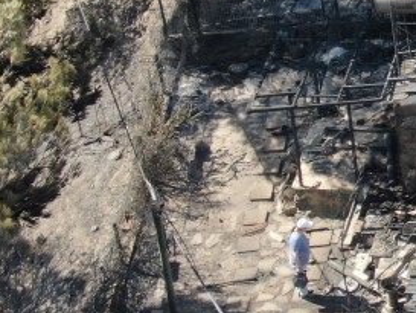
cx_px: 744
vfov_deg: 8.2
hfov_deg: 10.4
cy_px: -41
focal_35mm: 180
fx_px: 2164
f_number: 3.8
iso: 100
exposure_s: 1/240
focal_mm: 8.6
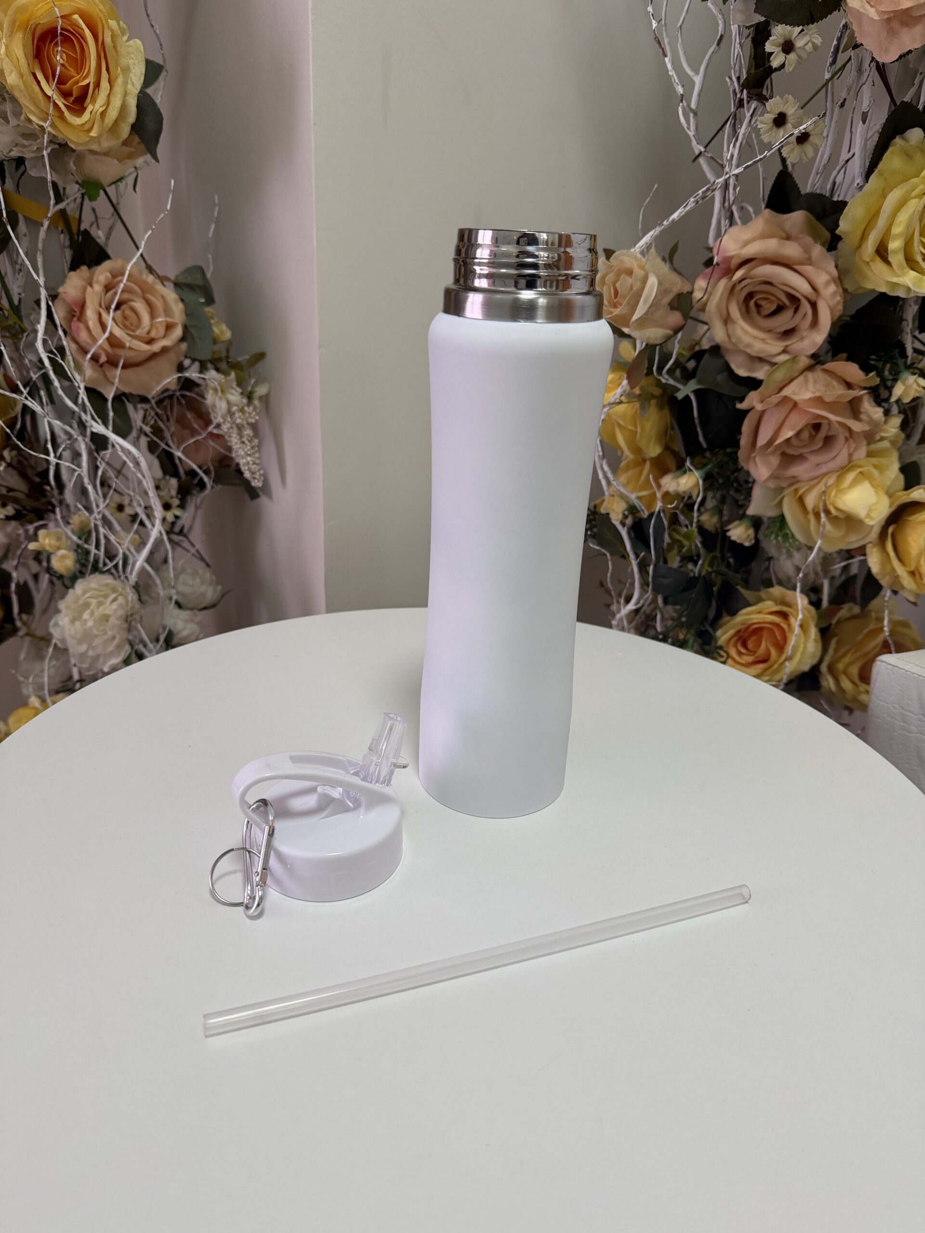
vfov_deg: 71.6
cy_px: 616
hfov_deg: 56.8
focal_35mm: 24
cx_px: 462
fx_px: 855
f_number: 1.78
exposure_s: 1/120
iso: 160
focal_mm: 6.76
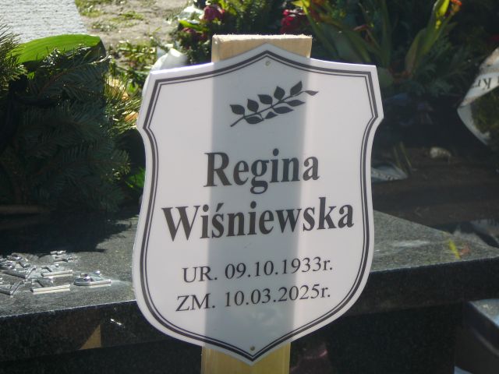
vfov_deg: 15.6
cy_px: 187
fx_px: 1369
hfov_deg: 20.7
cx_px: 250
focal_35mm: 95
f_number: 3.9
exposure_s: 1/400
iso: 80
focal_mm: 14.1
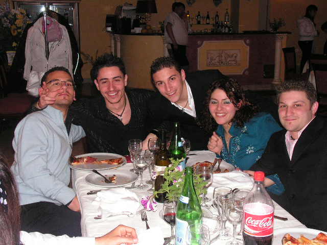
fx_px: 482
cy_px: 122
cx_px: 164
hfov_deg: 37.5
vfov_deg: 28.6
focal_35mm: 51
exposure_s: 1/60
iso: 200
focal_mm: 8.6
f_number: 4.8
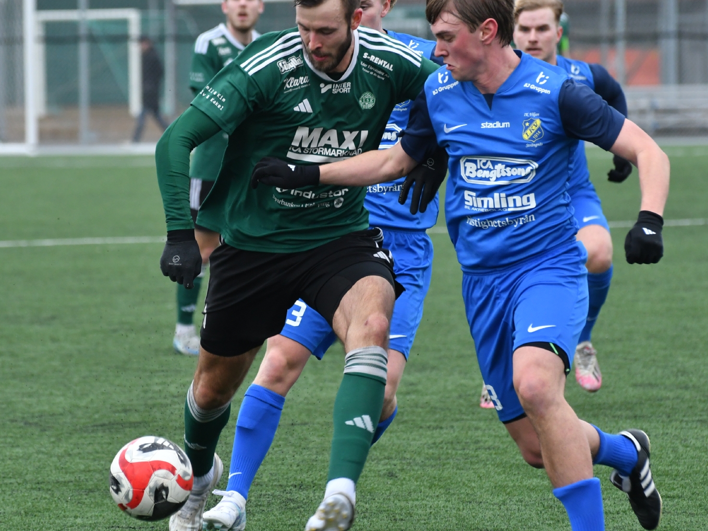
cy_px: 220
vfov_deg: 4.1
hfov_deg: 5.5
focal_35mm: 361
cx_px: 290
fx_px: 7385
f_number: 5
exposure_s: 1/800
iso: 1000
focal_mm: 170
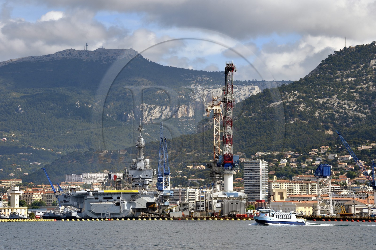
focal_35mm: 180
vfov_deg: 7.6
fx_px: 1878
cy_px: 125
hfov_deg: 11.4
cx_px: 188
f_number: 9
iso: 200
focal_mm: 180
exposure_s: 1/640
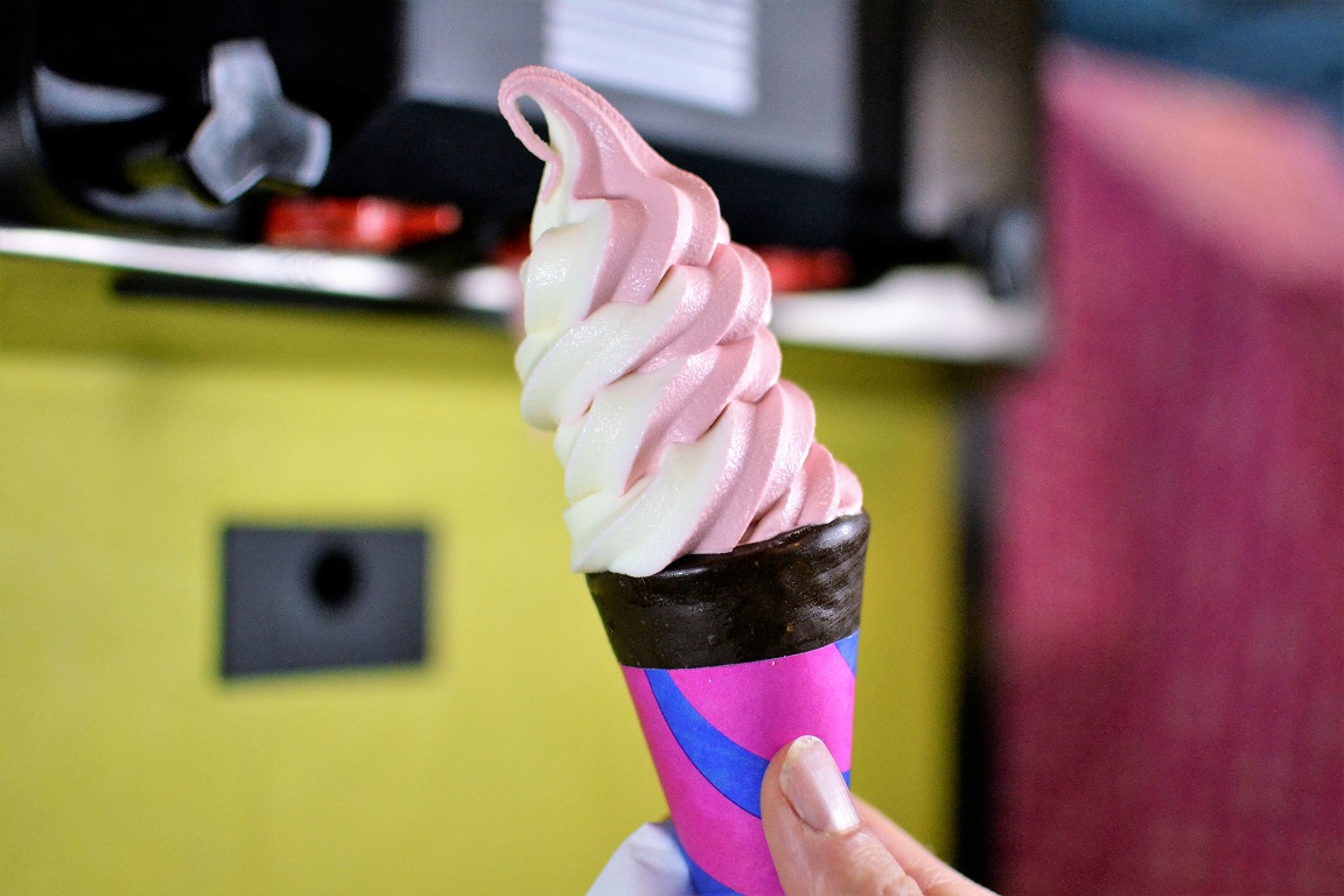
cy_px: 448
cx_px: 672
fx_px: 1960
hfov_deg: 37.9
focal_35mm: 52
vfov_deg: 25.8
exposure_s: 1/2000
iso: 1600
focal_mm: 35
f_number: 1.8
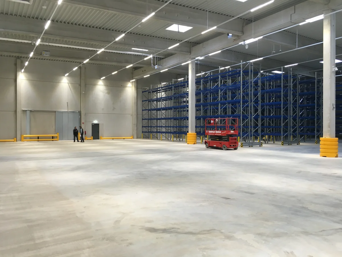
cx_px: 171
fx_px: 287
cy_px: 128
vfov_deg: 48.2
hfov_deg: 61.7
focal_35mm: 29
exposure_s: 1/33
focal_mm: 4.15
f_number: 2.2
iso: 80
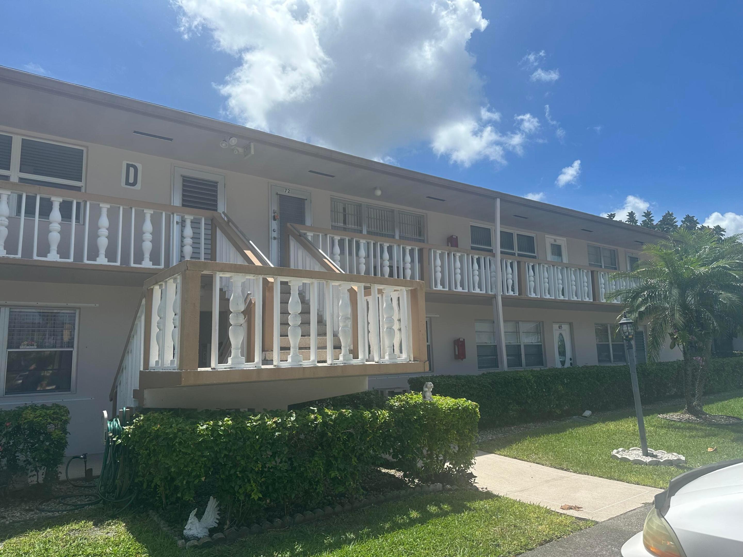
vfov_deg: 56.8
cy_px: 278
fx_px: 515
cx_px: 372
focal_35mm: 24
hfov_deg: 71.6
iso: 80
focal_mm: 6.86
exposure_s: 1/5263
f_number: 1.78
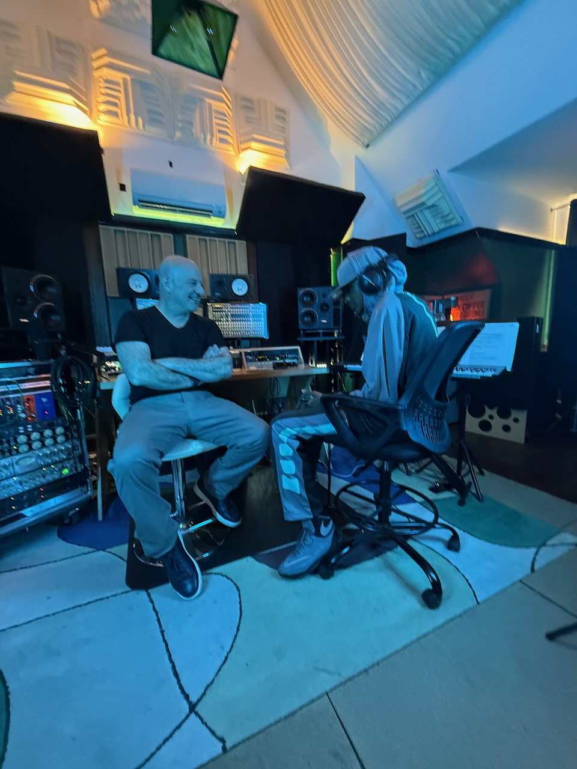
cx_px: 288
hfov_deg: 85.7
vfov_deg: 102.1
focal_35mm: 14
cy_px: 384
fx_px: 311
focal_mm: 2.22
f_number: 2.2
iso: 640
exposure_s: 1/60
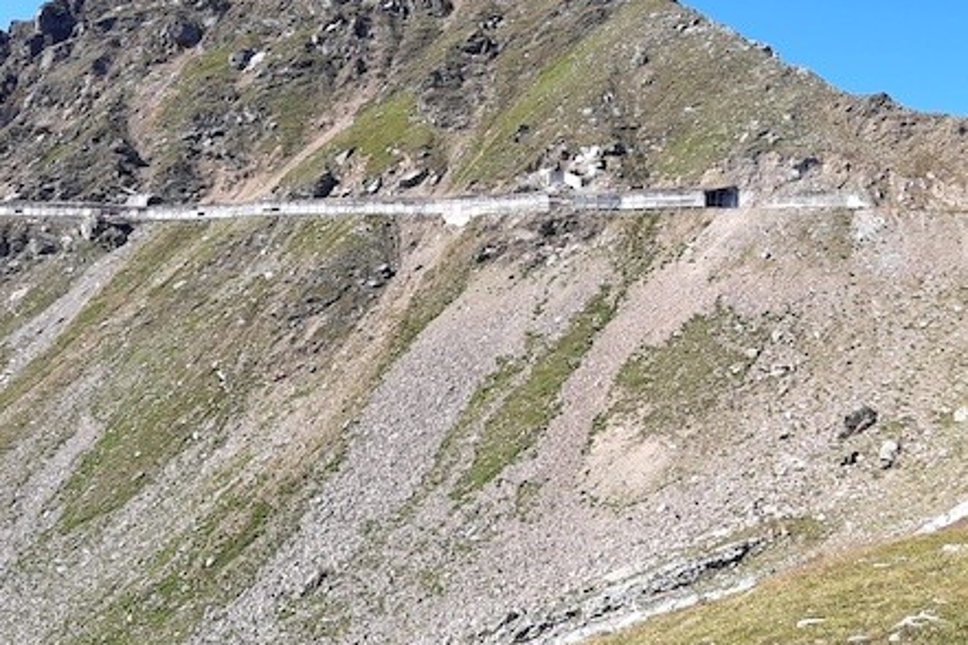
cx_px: 351
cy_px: 189
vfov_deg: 27.3
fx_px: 1317
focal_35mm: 49
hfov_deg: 40.0
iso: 40
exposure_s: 1/1189
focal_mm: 3.92
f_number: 1.7
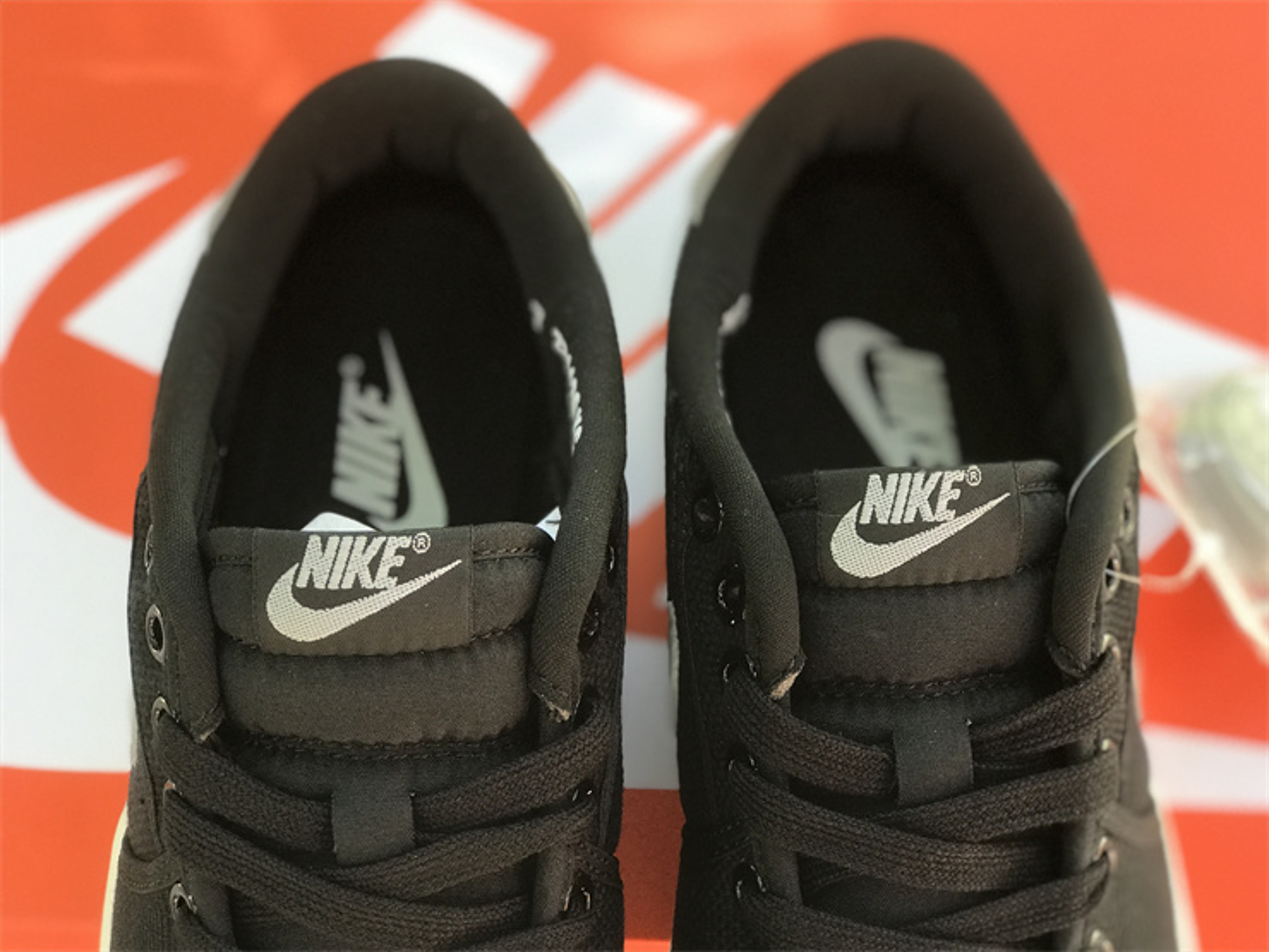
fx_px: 2090
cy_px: 476
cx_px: 634
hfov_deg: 33.8
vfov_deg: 25.7
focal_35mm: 57
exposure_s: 1/50
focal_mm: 6.6
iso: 40
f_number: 2.8
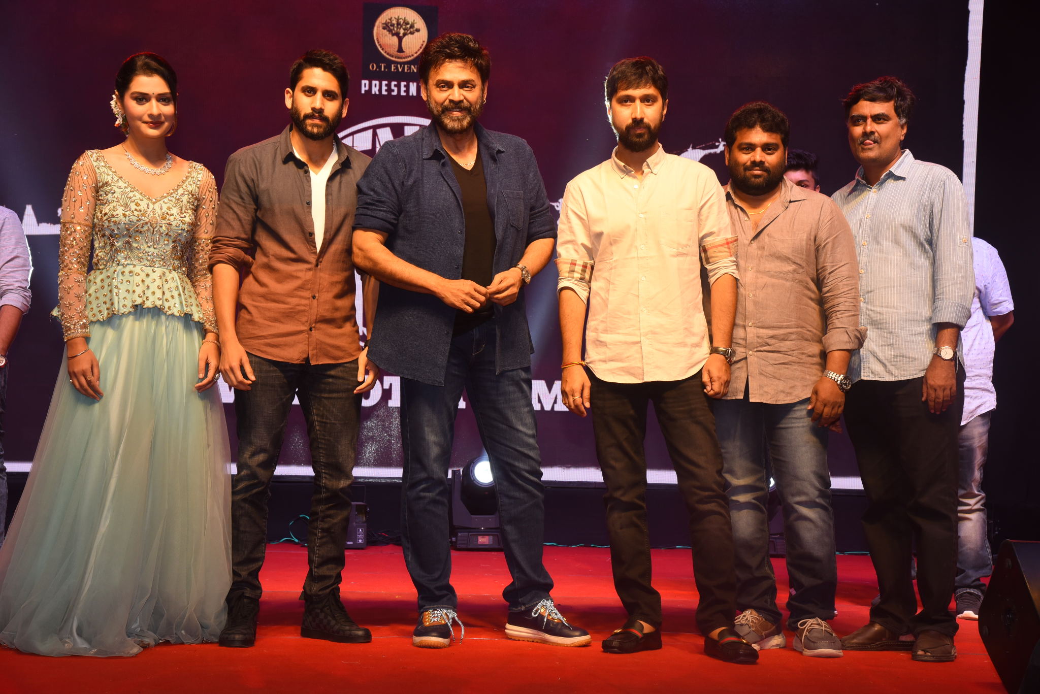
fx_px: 1907
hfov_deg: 30.5
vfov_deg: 20.6
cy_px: 347
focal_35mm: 66
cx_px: 520
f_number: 10
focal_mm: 66
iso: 1000
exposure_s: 1/125
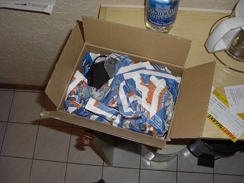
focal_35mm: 38
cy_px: 92
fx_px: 268
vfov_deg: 37.7
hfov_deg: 49.0
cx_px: 122
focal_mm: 6.2
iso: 100
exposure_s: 1/60
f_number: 2.7
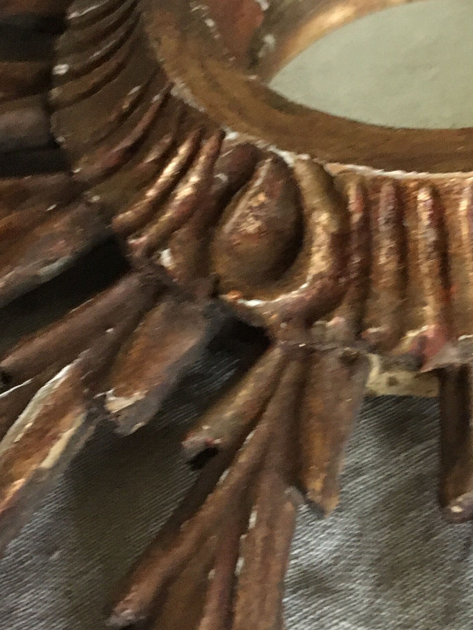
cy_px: 313
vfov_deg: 30.7
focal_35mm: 63
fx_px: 1148
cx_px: 434
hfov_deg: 22.7
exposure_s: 1/17
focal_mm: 4.15
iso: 320
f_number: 2.2
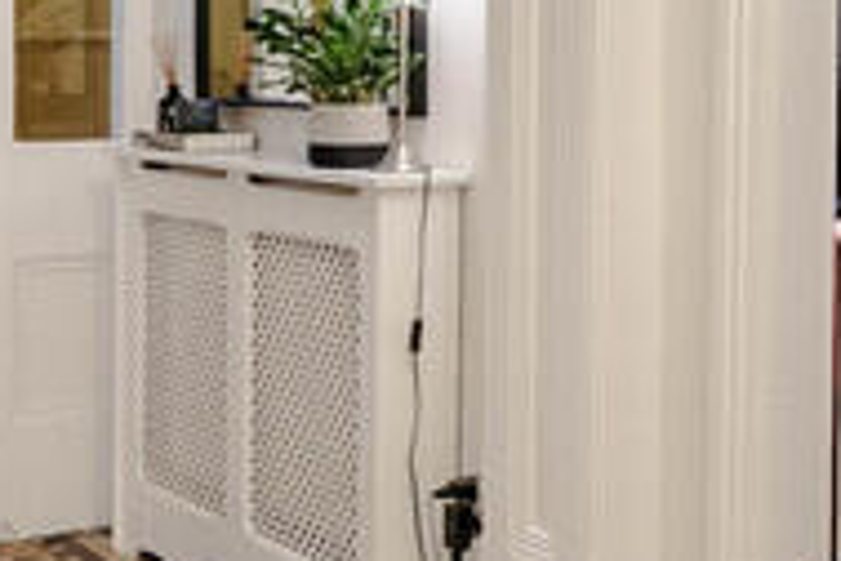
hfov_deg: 28.7
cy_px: 78
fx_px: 1518
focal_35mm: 65
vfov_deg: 20.6
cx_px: 868
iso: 500
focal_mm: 12
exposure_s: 1/20
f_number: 4
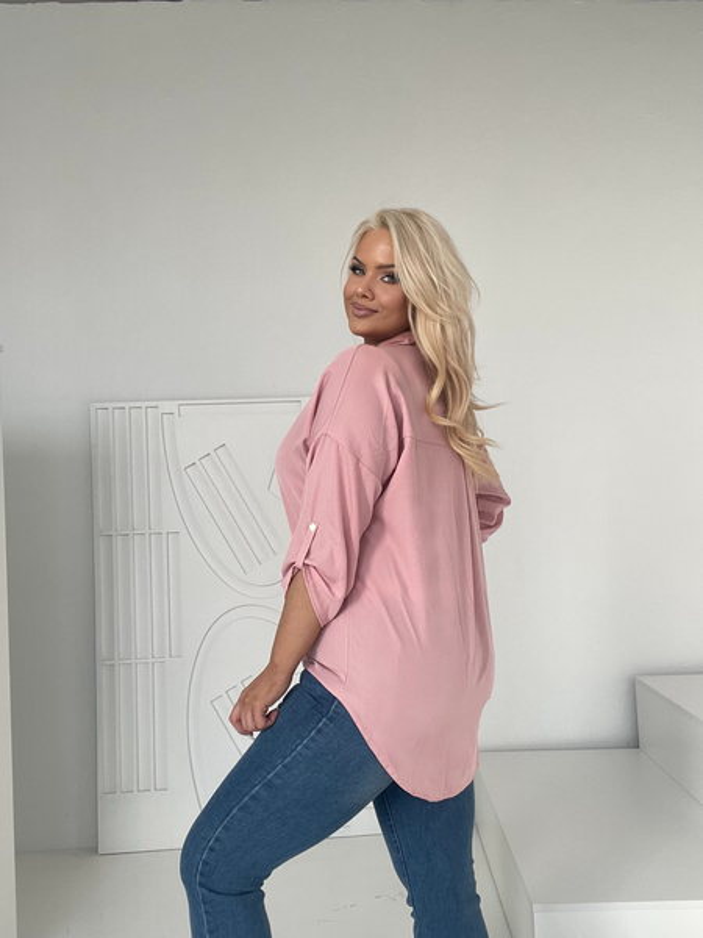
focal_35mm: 30
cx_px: 352
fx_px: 812
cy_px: 469
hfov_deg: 46.8
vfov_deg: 60.0
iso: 25
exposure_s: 1/133
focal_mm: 2.71
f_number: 2.2
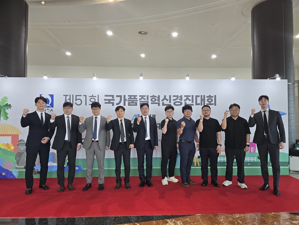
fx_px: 199
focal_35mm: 23
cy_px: 112
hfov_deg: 73.9
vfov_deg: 58.9
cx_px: 150
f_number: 1.7
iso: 125
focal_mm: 6.3
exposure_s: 1/120
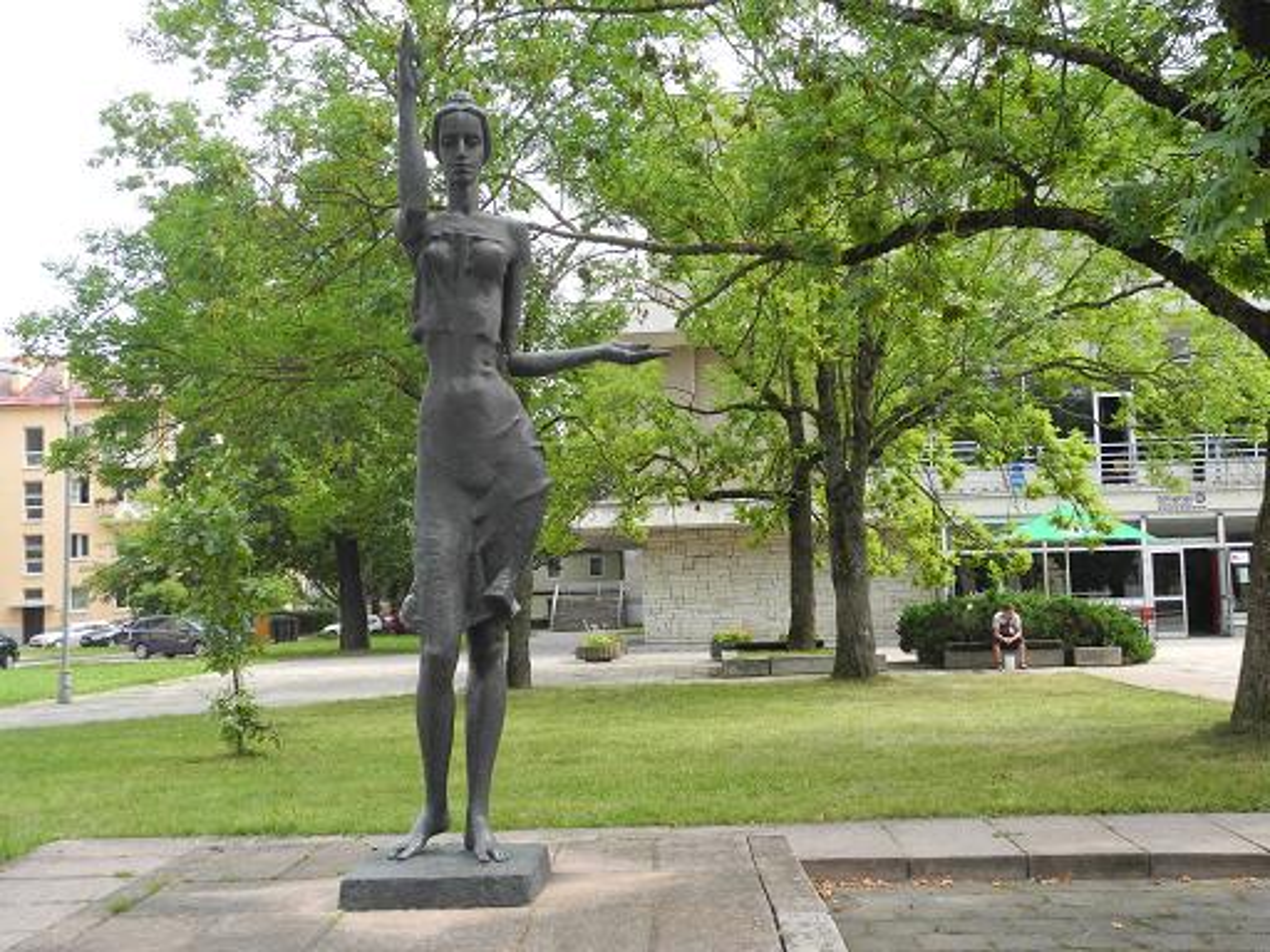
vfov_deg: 32.2
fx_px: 1651
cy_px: 476
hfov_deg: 42.1
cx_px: 635
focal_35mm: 45
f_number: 3.2
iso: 100
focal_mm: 9.7
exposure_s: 1/250
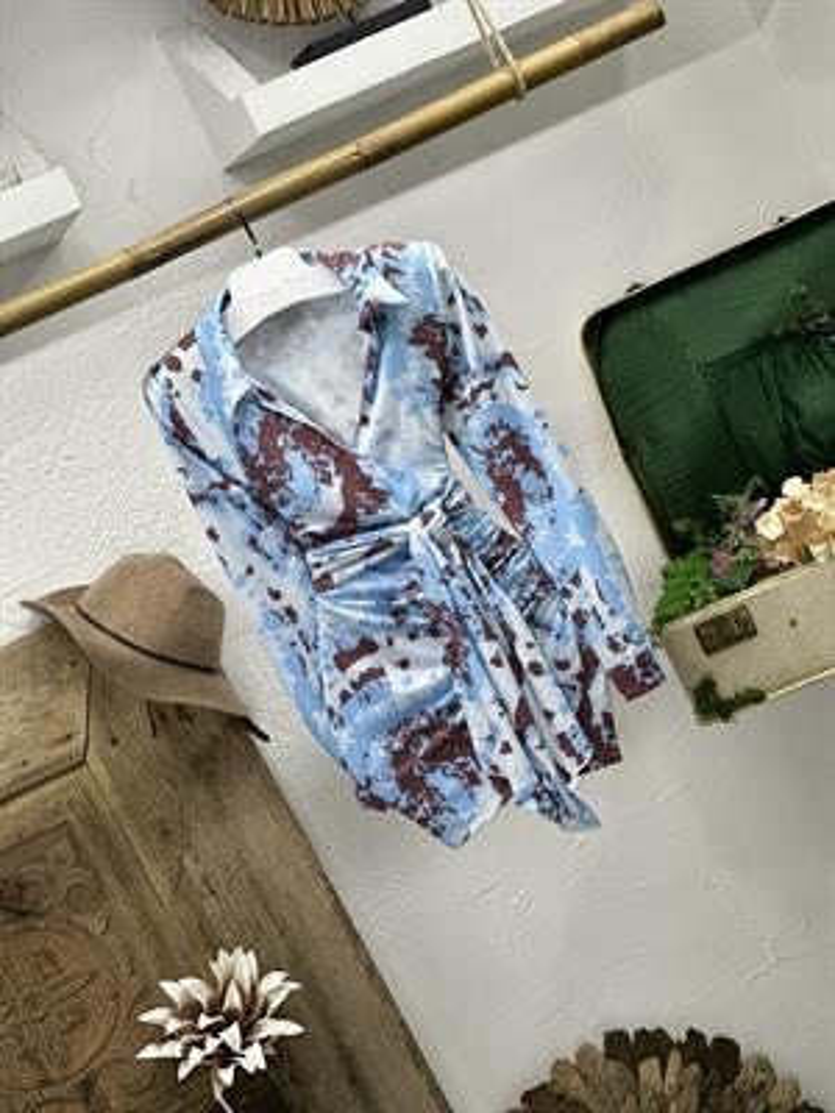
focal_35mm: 77
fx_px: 2477
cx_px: 418
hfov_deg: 19.1
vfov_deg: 25.3
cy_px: 556
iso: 200
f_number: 2.8
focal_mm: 9
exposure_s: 1/100
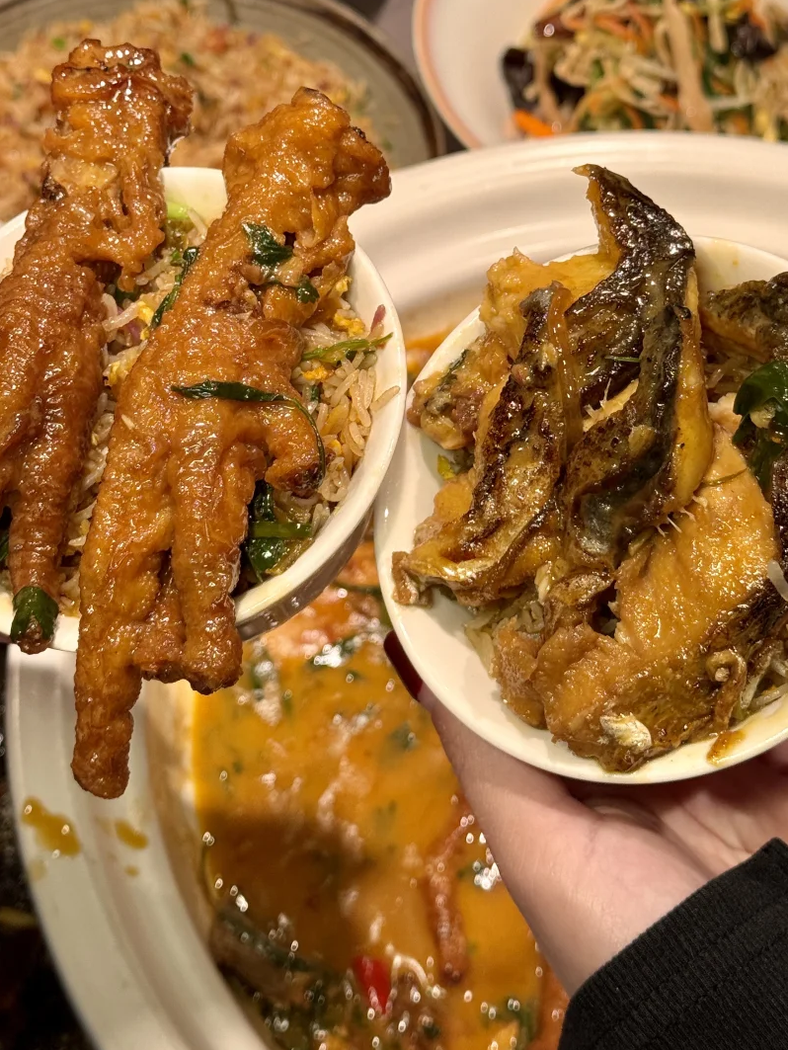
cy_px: 374
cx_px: 421
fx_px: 1972
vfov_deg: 29.7
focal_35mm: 65
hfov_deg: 22.6
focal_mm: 6.76
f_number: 1.78
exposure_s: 1/417
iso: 64
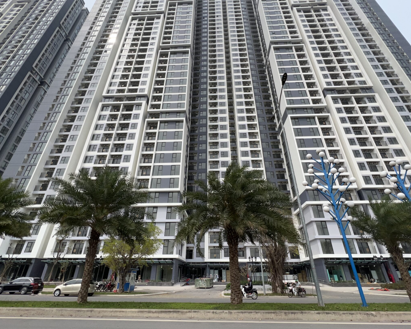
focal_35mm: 16
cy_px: 166
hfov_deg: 93.1
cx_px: 209
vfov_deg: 80.4
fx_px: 195
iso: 32
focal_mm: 1.57
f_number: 1.8
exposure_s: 1/1468
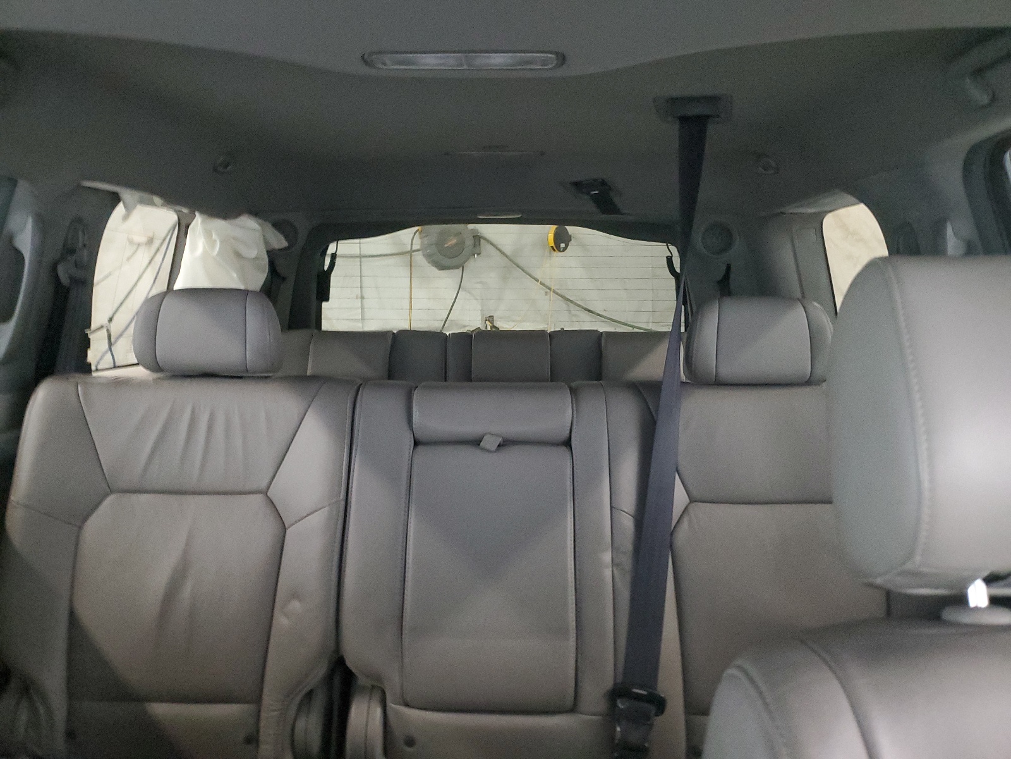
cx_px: 506
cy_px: 380
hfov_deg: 67.3
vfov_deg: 53.1
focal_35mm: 26
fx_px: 759
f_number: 1.5
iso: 562
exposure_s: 1/15
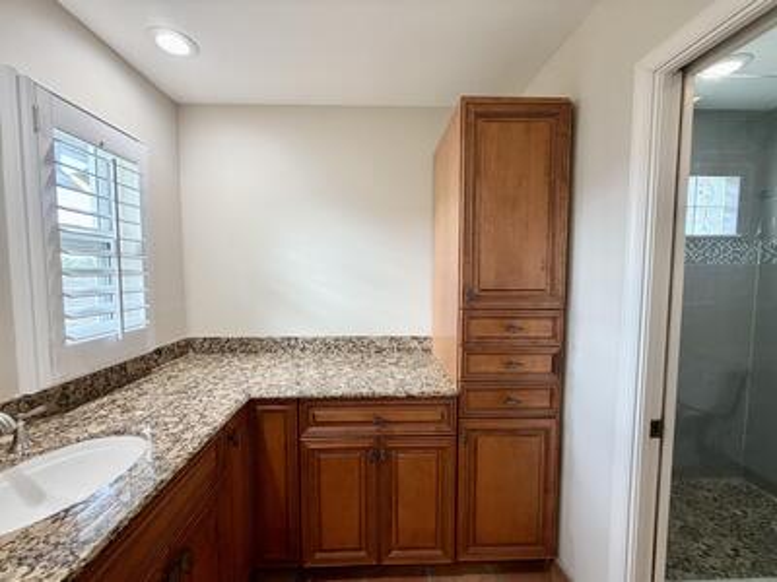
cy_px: 291
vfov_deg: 85.7
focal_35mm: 14
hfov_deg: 102.1
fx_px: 314
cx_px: 388
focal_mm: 2.22
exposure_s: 1/120
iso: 250
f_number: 2.2
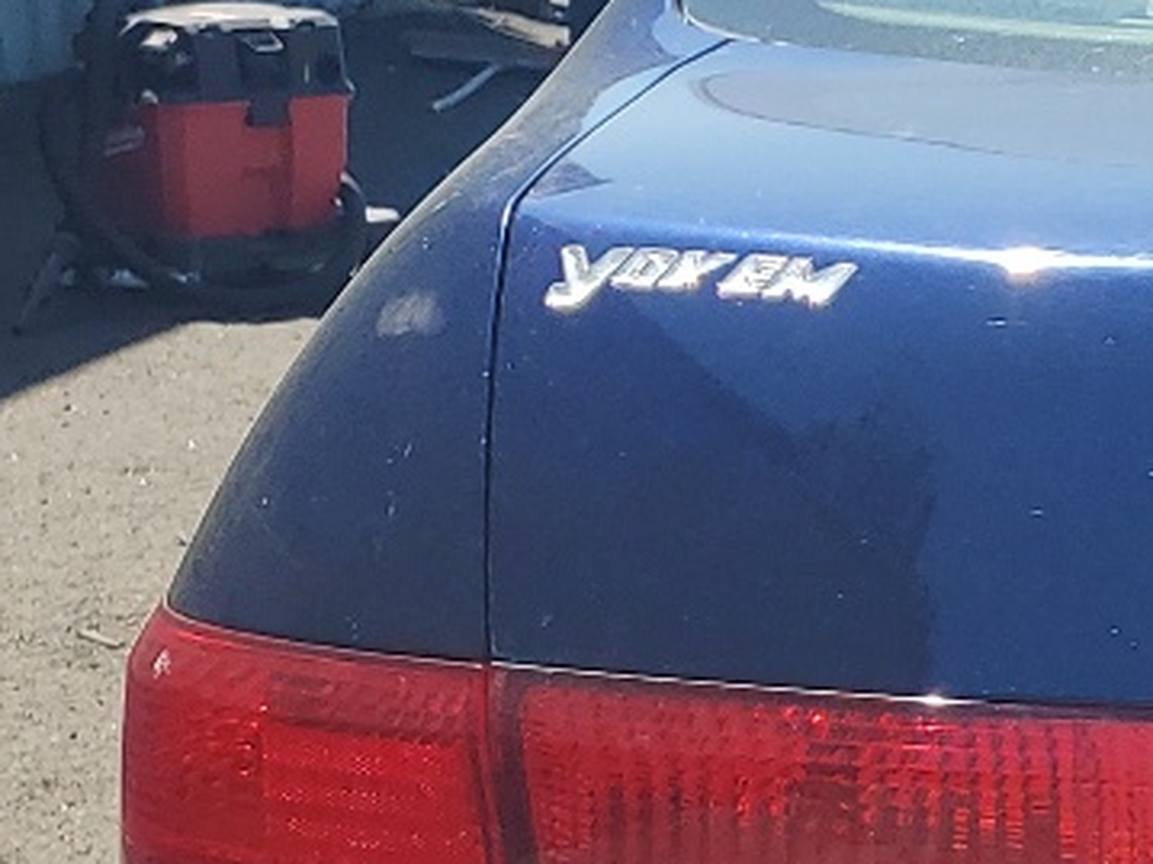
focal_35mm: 116
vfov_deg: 12.6
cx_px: 1917
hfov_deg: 15.2
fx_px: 3862
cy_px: 861
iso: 50
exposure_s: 1/2000
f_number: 1.5
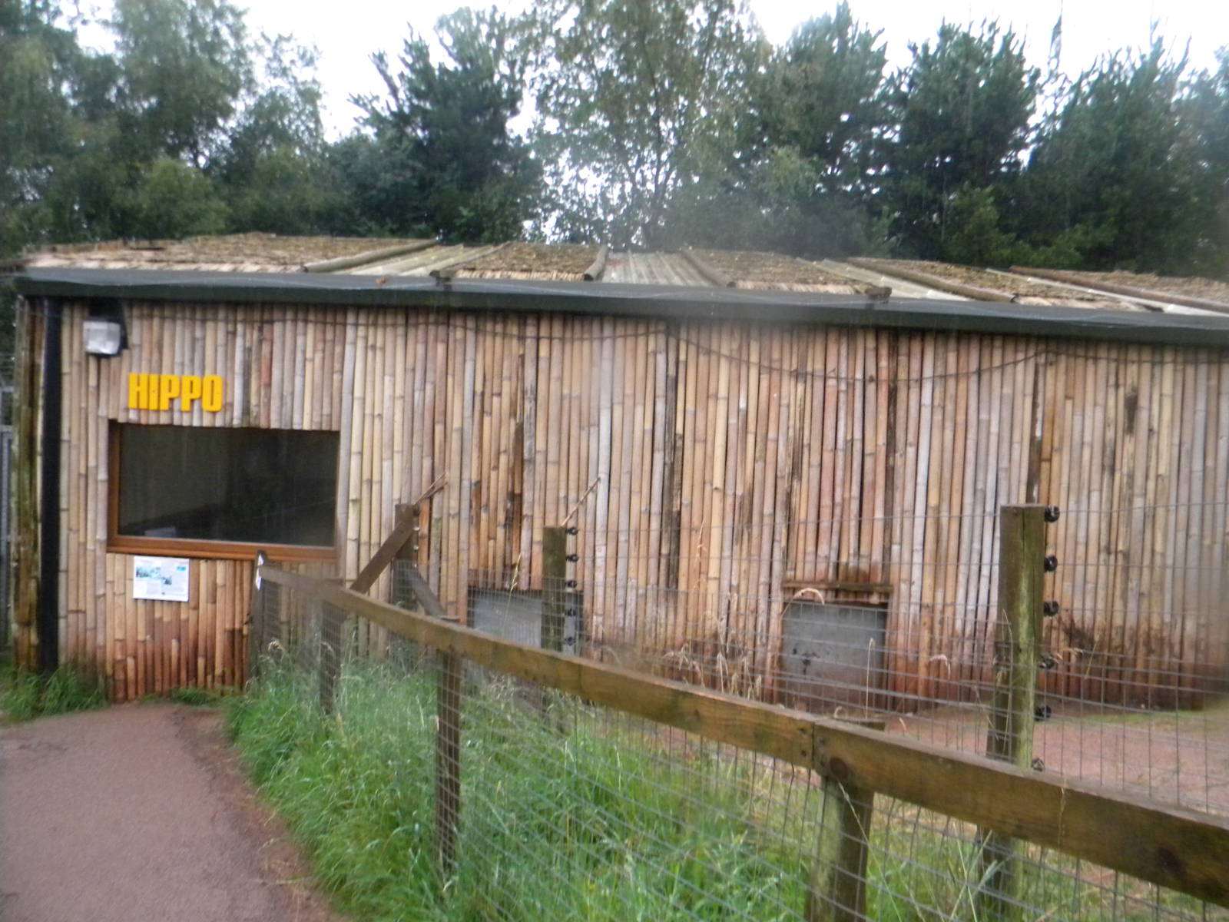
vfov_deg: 49.7
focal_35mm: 28
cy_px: 461
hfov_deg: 63.4
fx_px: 994
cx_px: 614
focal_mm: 5
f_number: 3.5
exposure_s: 1/150
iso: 400
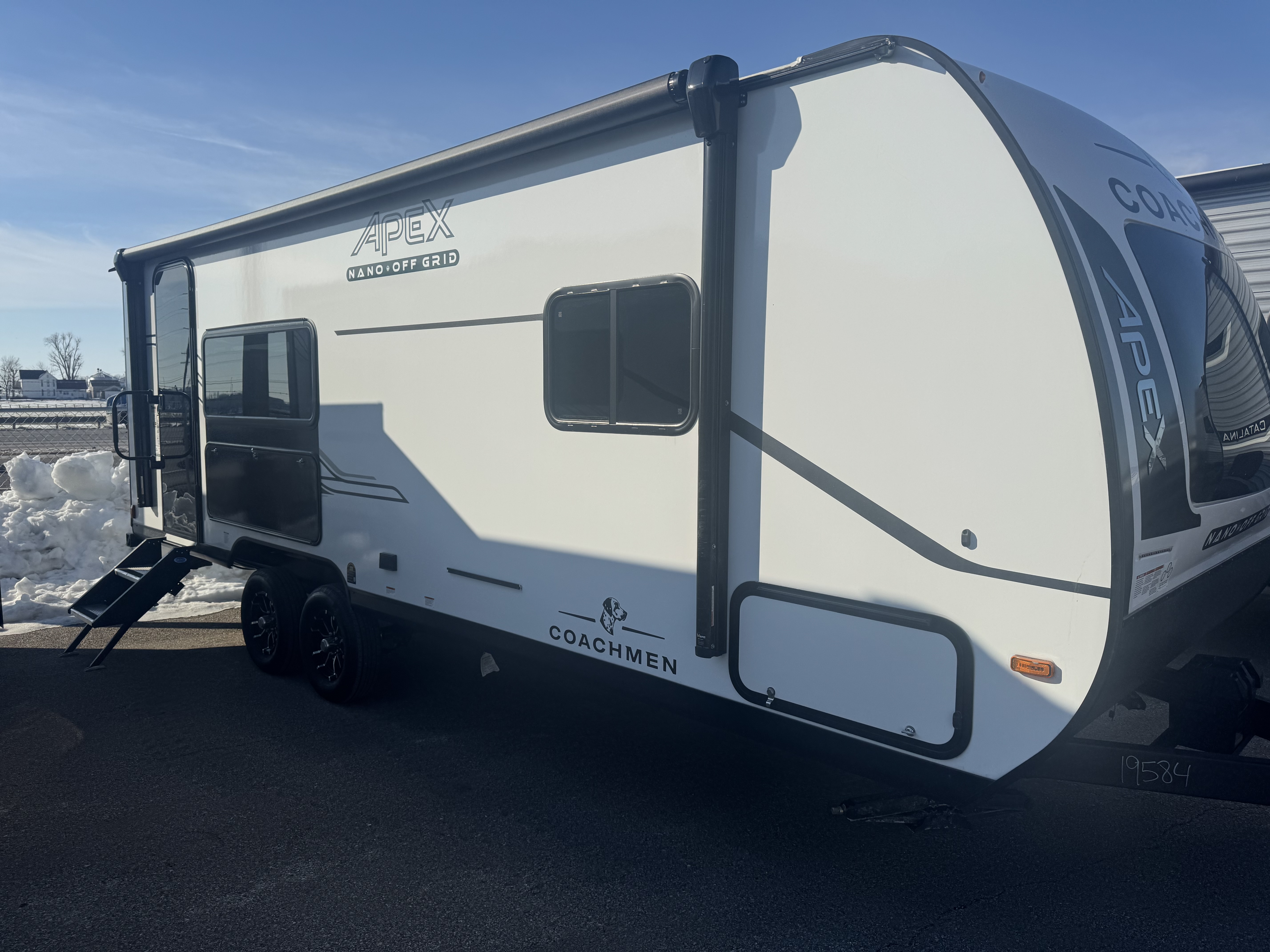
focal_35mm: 24
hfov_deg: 71.6
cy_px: 476
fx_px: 881
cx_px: 635
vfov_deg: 56.8
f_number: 1.78
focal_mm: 6.76
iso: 80
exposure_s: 1/10417
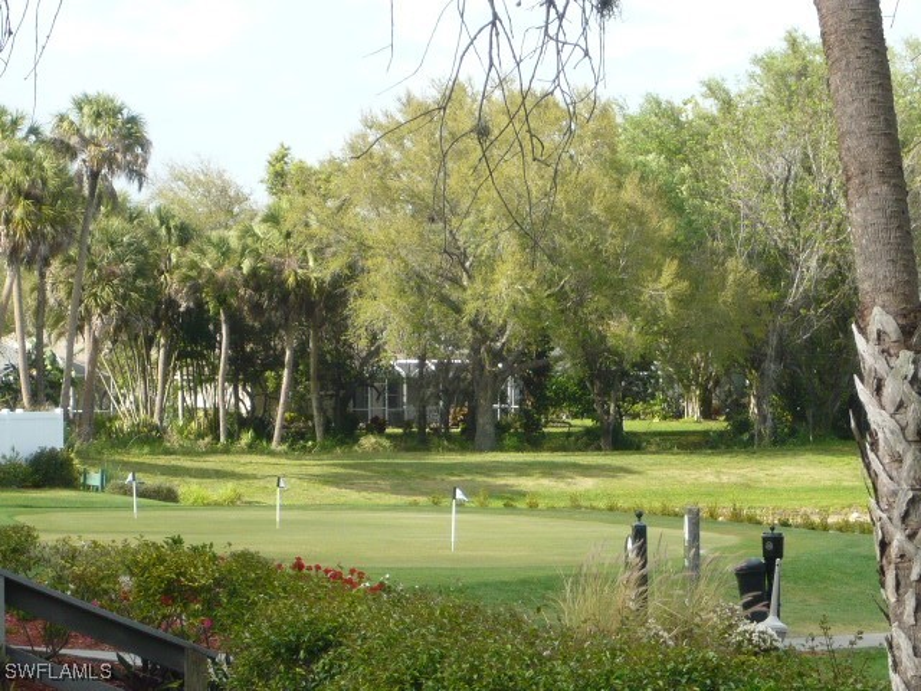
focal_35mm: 145
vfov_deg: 10.2
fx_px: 3858
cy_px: 346
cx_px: 460
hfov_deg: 13.6
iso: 100
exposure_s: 1/200
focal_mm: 15.2
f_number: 5.4
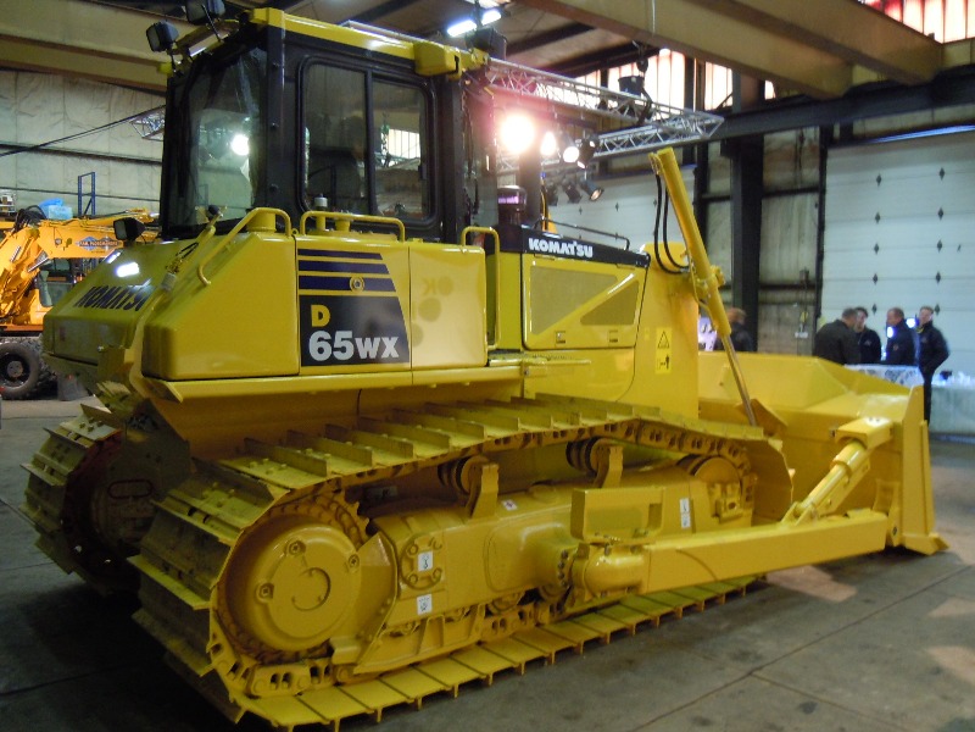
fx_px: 845
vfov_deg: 46.8
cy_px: 366
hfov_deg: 60.0
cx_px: 488
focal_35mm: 30
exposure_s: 1/6
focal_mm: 5.4
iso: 400
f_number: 3.5
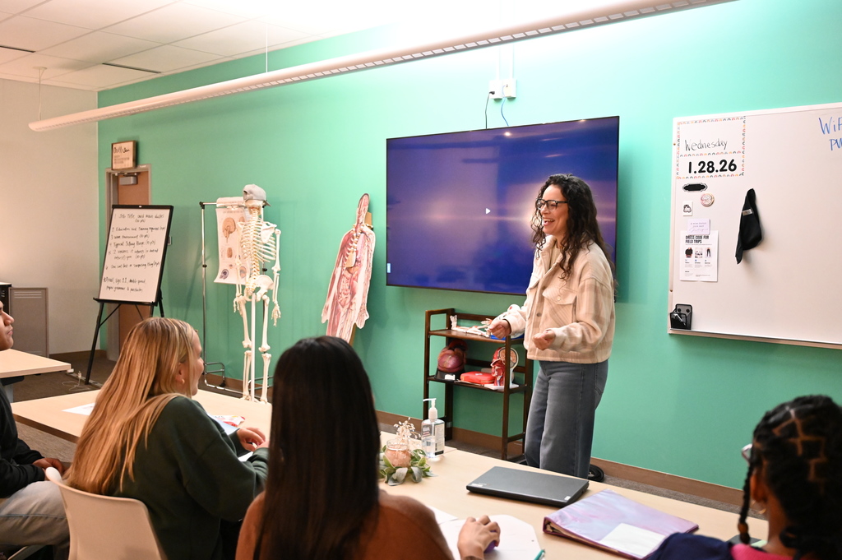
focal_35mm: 34
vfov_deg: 38.3
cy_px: 280
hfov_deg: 55.1
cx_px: 421
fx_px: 806
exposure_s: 1/60
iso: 9000
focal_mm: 34.5
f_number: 4
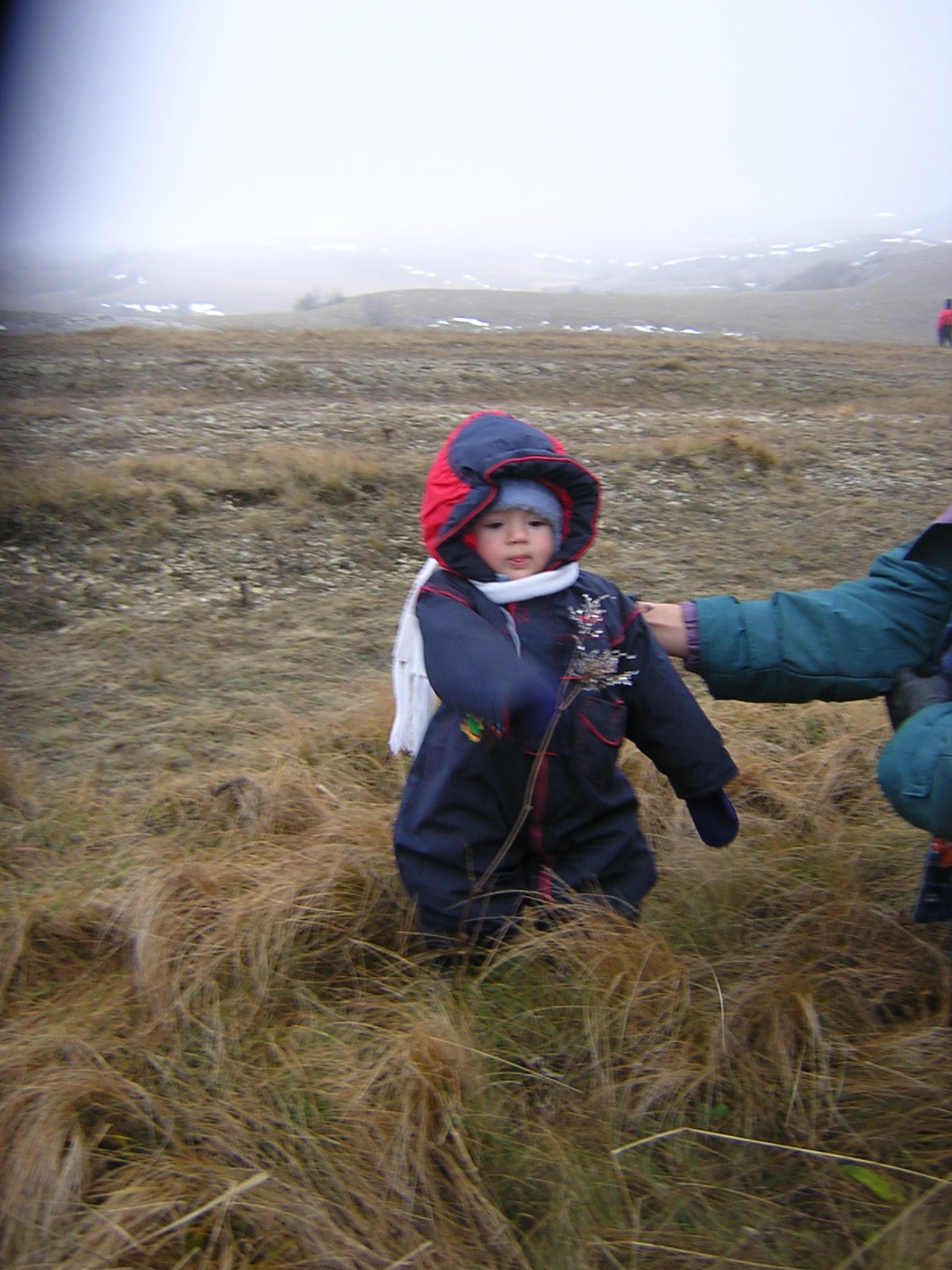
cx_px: 476
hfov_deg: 39.7
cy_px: 635
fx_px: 1320
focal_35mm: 36
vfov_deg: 51.4
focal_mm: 4.7
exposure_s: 1/42.3
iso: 100
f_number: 2.6
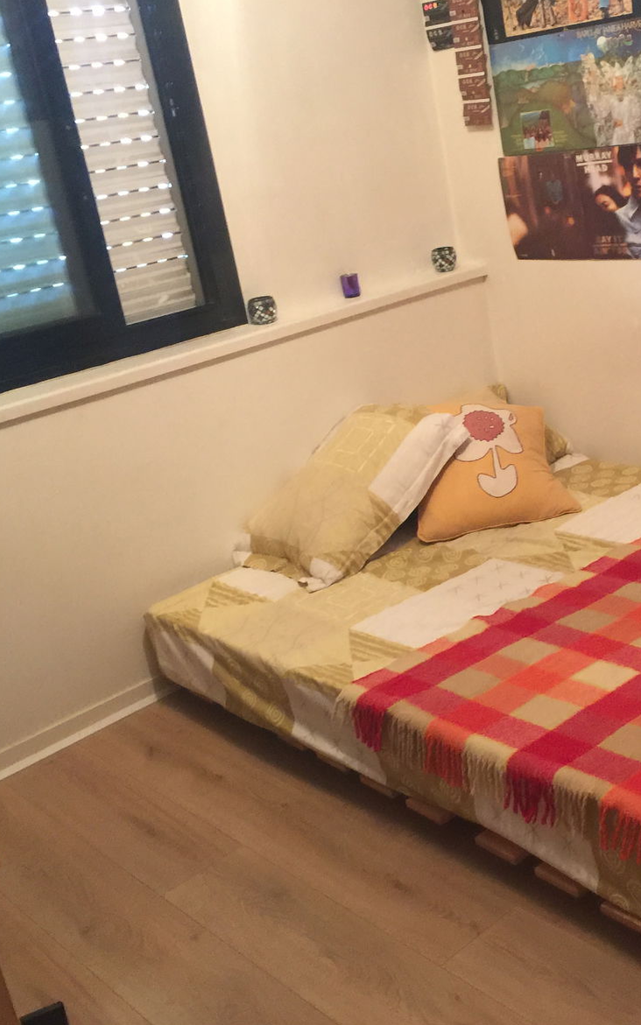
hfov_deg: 29.7
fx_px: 1174
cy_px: 502
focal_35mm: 42
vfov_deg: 47.2
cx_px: 525
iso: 100
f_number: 2.2
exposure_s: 1/10
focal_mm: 4.15
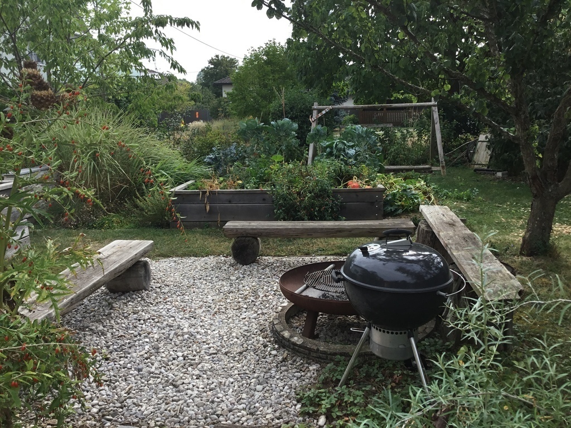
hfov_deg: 58.4
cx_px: 286
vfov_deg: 45.4
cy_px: 214
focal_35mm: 31
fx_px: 511
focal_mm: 3.3
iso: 25
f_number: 2.4
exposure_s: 1/543
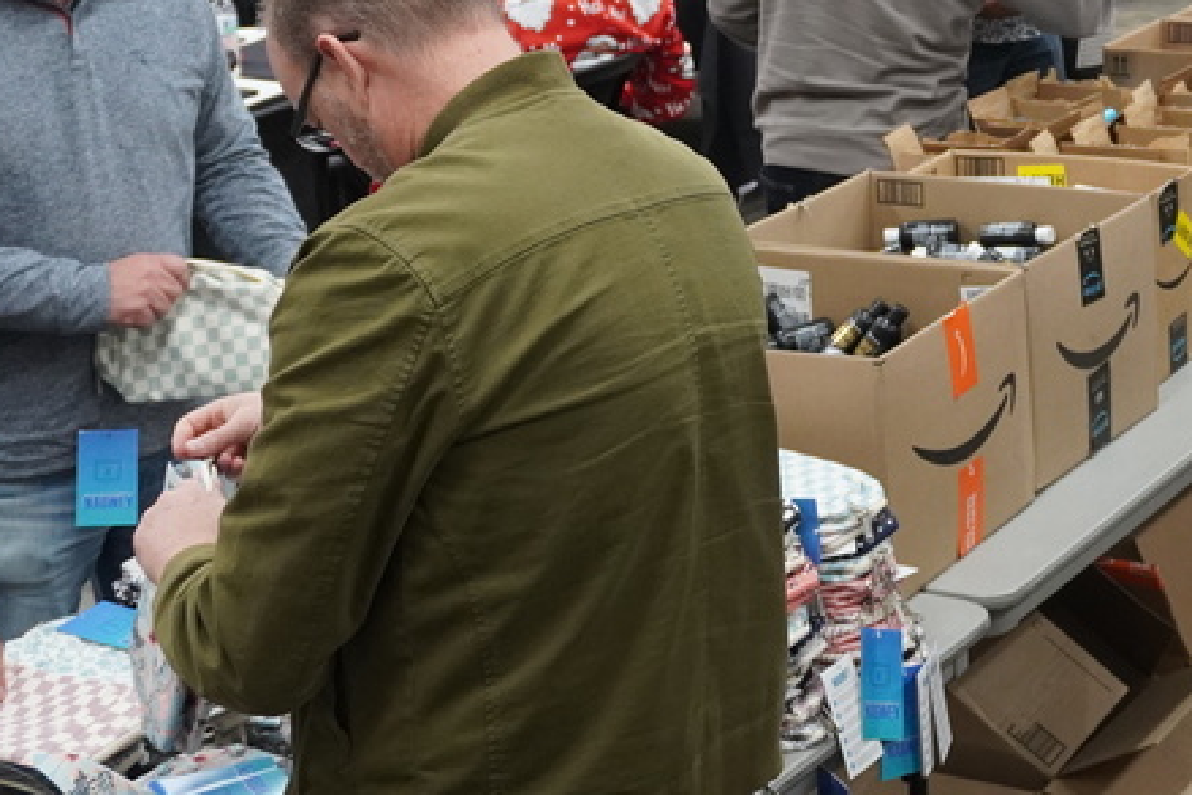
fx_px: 3014
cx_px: 790
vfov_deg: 14.7
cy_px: -80
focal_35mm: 91
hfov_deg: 22.3
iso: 1600
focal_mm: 26
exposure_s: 1/160
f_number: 4.5
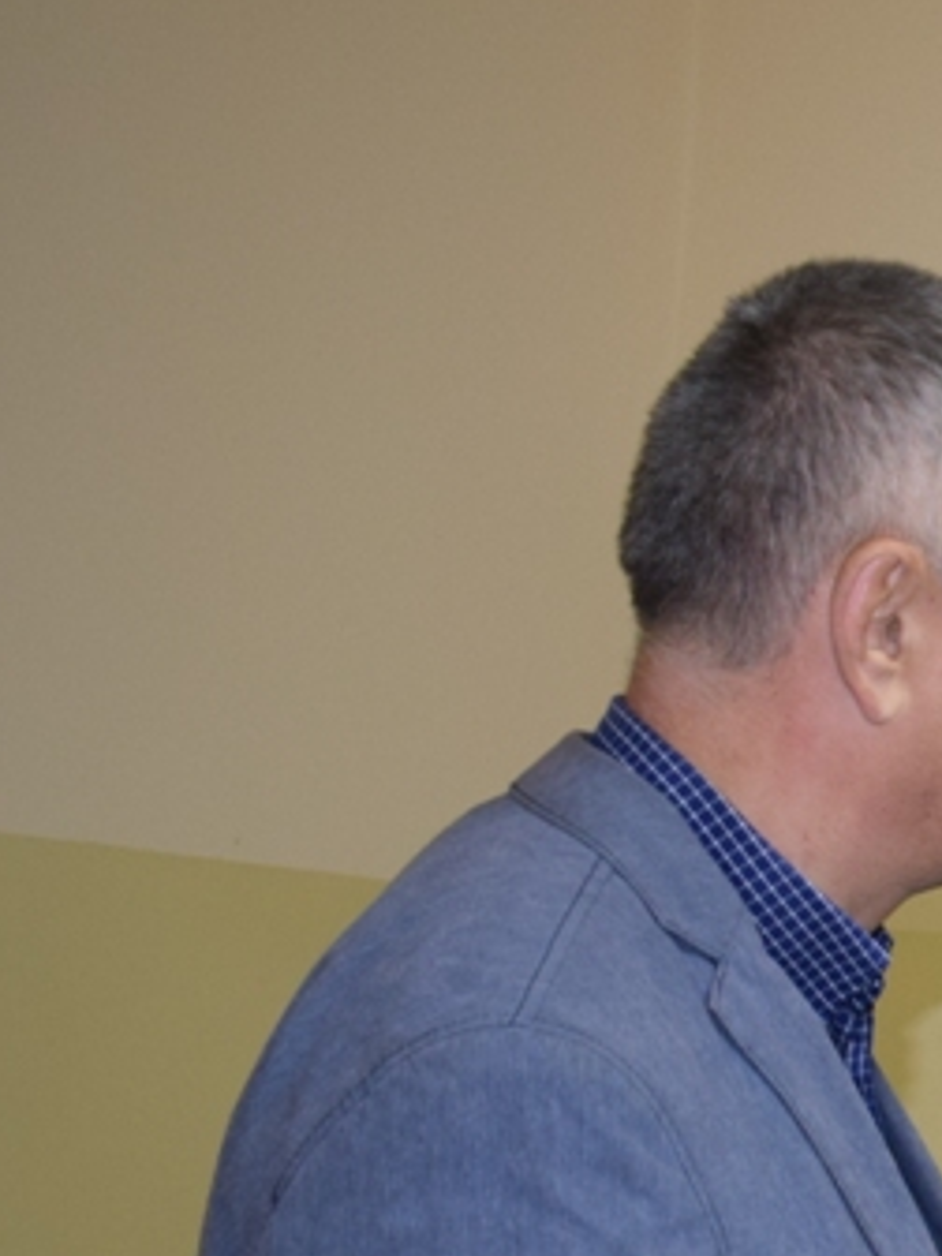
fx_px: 3193
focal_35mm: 88
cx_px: 1720
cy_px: 1252
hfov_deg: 14.6
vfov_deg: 21.5
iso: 800
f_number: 4
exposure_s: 1/60
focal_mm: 18
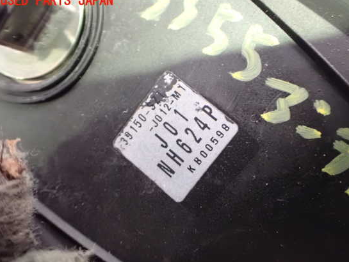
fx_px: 333
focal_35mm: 33
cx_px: 189
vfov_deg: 42.9
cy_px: 137
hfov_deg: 55.3
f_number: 2.3
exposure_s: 1/20
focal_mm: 5.4
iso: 1600
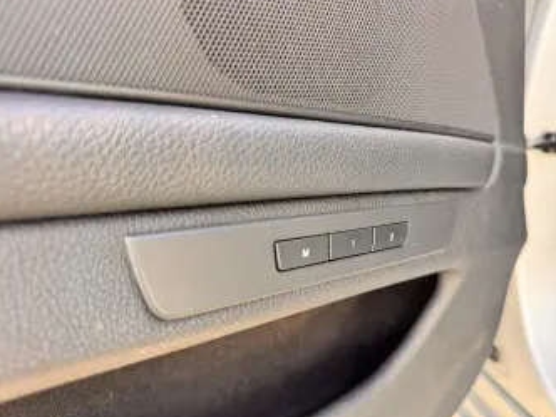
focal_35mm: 26
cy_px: 213
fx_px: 418
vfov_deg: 53.1
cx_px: 298
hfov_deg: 67.2
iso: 125
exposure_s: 1/121
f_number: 1.78
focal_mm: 6.76
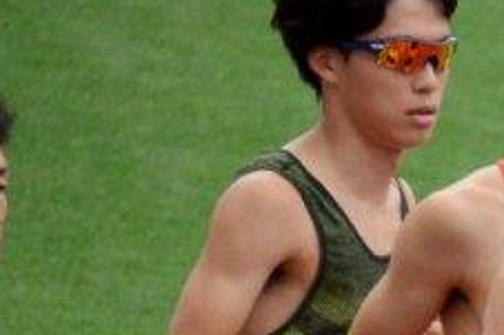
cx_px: 1046
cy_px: 714
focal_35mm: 1182
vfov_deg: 1.2
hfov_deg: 1.7
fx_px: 16539
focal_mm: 175
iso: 3200
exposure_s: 1/1000
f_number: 5.6
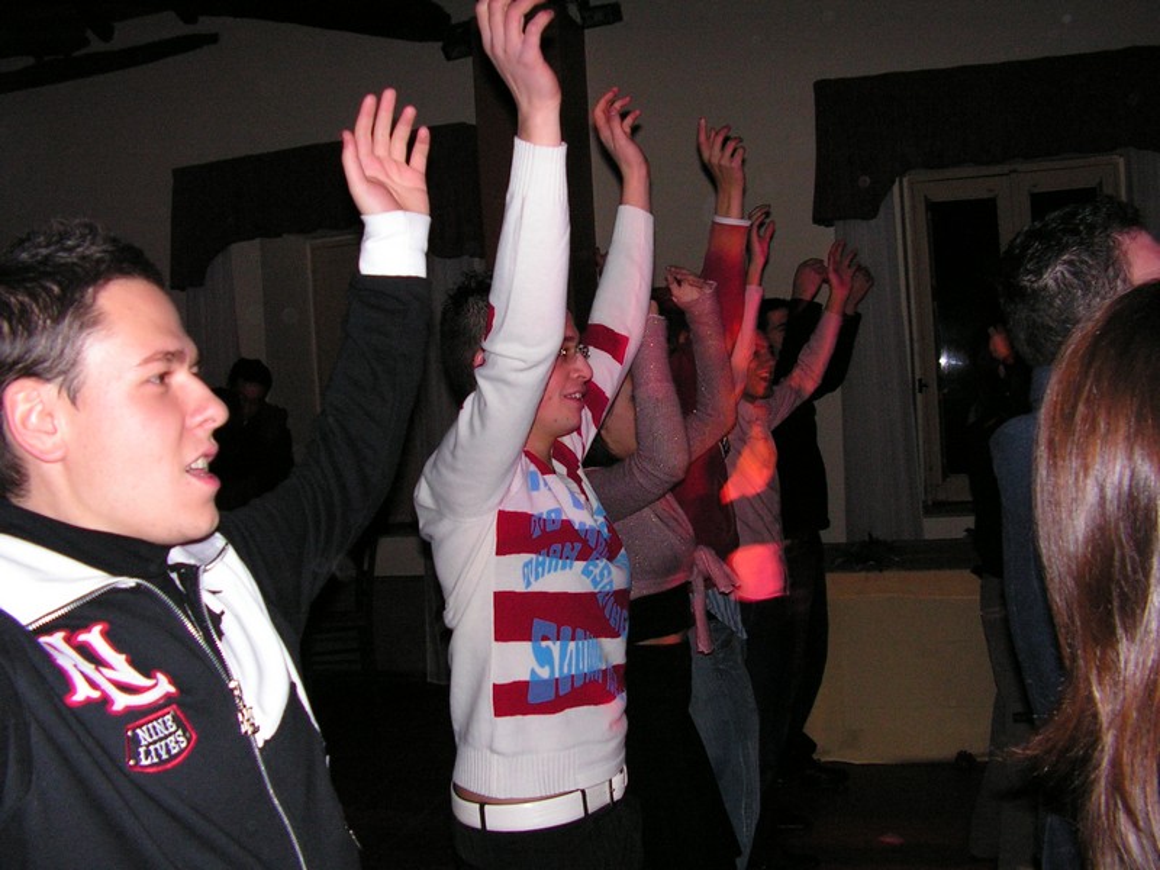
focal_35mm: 36
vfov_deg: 39.7
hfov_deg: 51.4
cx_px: 580
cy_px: 435
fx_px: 1206
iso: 200
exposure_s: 1/40
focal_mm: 6
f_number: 3.2
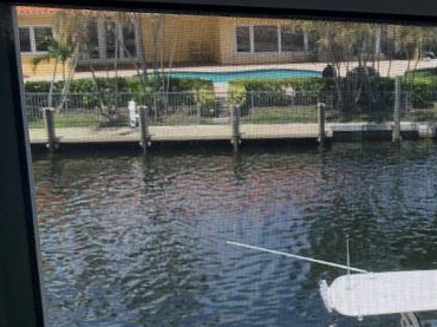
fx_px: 908
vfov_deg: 20.4
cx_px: 580
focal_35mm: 72
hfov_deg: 23.6
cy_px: 177
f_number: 1.8
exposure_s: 1/1232
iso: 32
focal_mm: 4.25
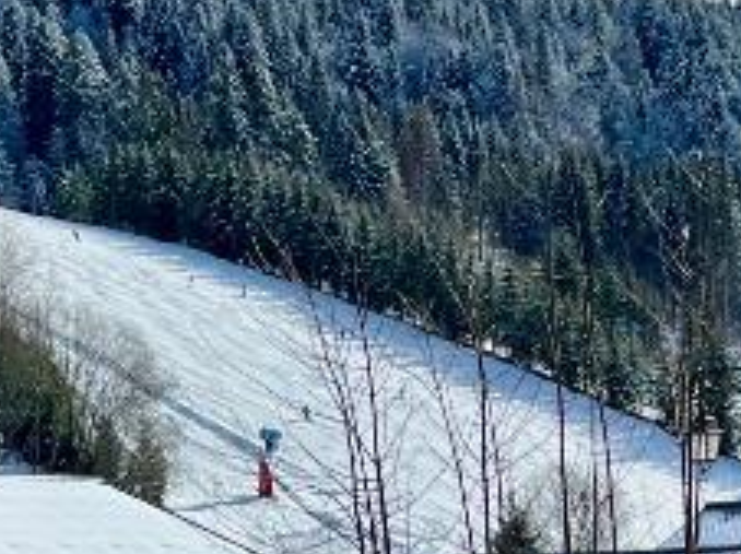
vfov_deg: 12.3
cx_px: 528
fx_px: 2523
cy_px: 649
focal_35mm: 118
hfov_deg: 16.6
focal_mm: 5.7
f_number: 1.5
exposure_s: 1/7463
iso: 50
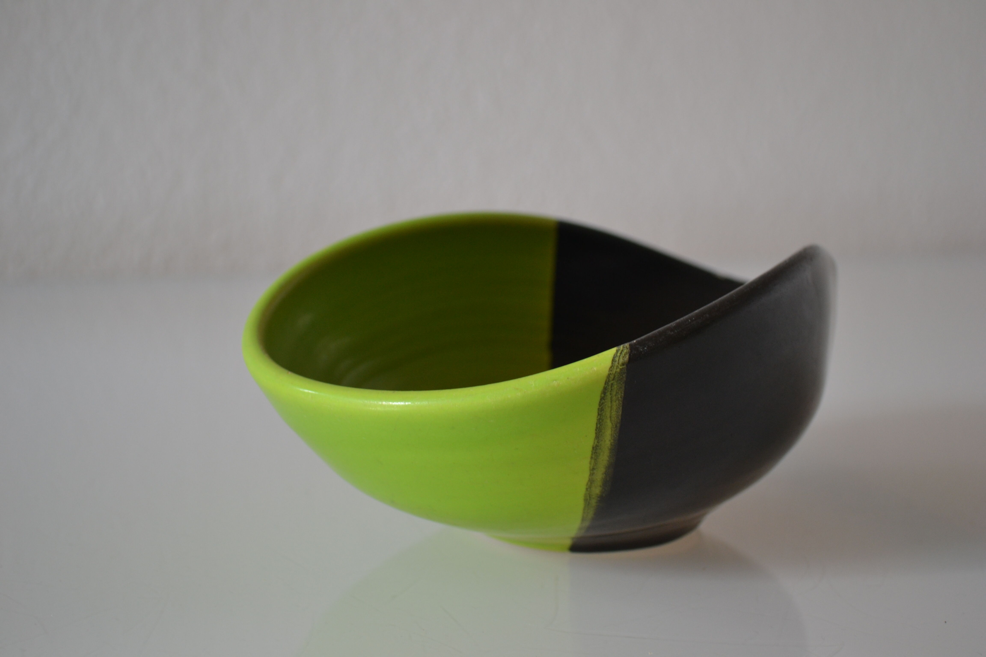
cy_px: 328
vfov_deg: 22.6
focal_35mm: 60
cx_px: 493
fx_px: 1643
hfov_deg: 33.4
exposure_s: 1/20
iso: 400
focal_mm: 40
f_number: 5.3
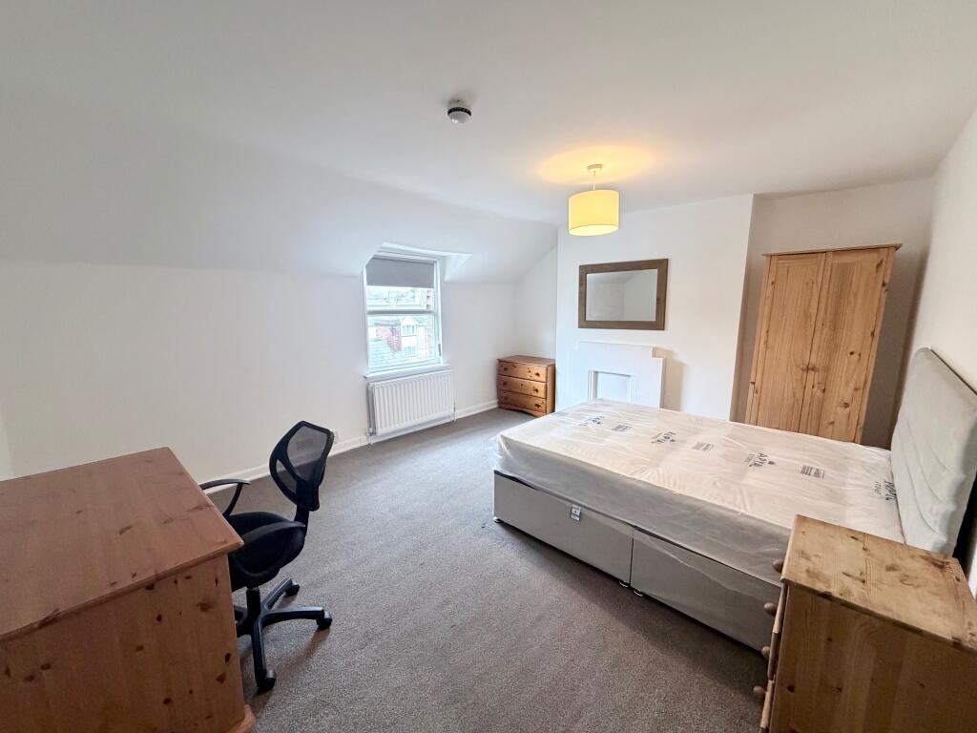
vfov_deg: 85.7
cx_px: 488
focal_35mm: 14
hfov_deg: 102.1
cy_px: 366
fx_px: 395
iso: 320
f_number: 2.2
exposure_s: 1/97
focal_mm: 2.22
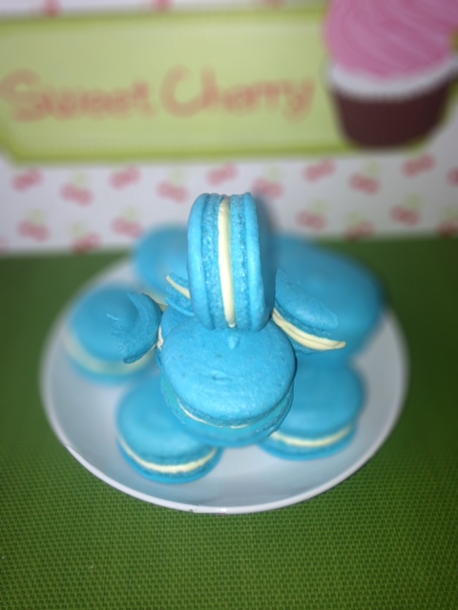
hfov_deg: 42.9
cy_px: 305
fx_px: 582
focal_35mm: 33
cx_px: 229
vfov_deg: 55.4
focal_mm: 4.13
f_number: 2.4
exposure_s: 1/58
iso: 50
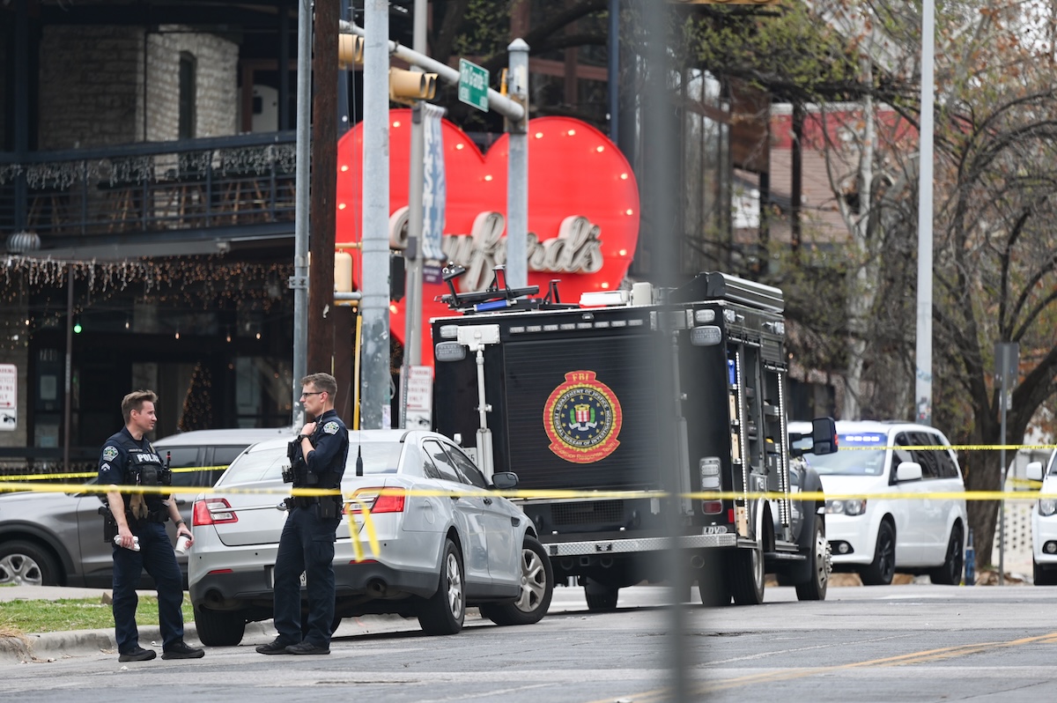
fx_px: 8801
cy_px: 352
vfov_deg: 4.6
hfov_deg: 6.9
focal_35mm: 300
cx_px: 528
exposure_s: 1/640
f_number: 4
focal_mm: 300
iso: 200
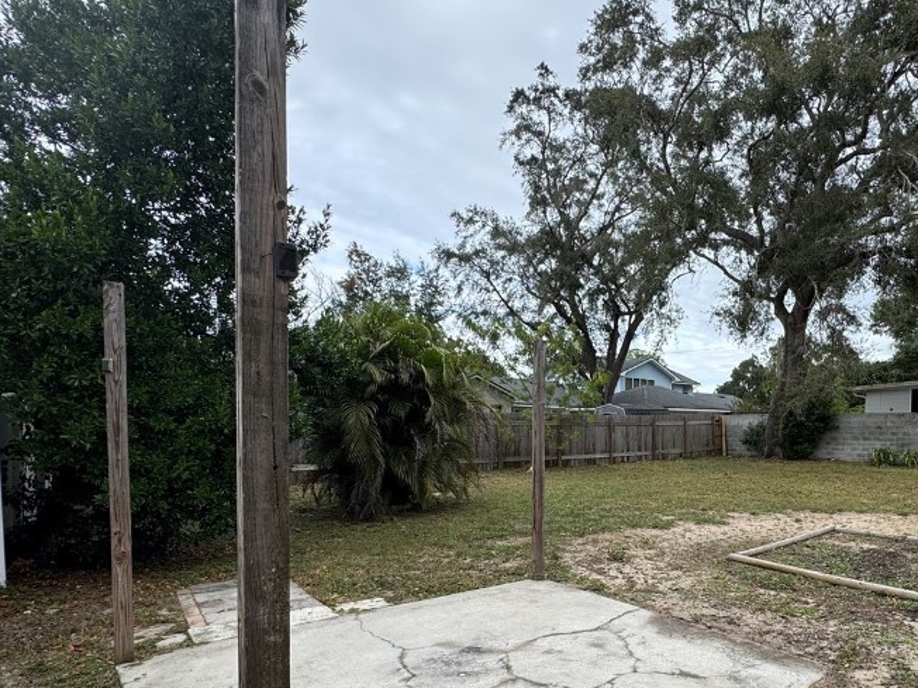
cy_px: 454
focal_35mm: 22
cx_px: 621
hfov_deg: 73.8
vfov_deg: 59.8
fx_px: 583
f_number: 2.2
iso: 40
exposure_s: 1/492
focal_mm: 2.22
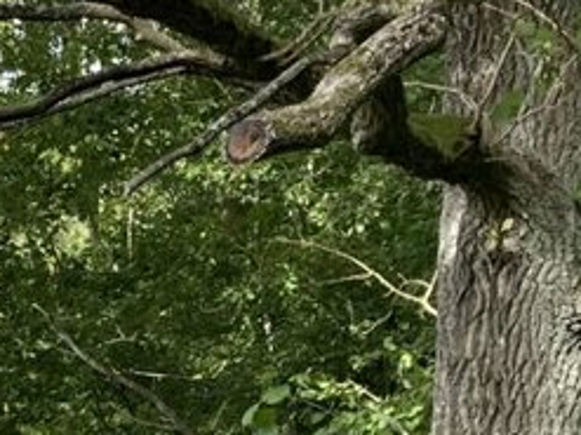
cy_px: 647
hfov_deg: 12.5
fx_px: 2466
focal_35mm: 147
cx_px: -409
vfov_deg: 9.8
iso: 20
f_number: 1.8
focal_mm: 3.99
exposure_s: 1/284
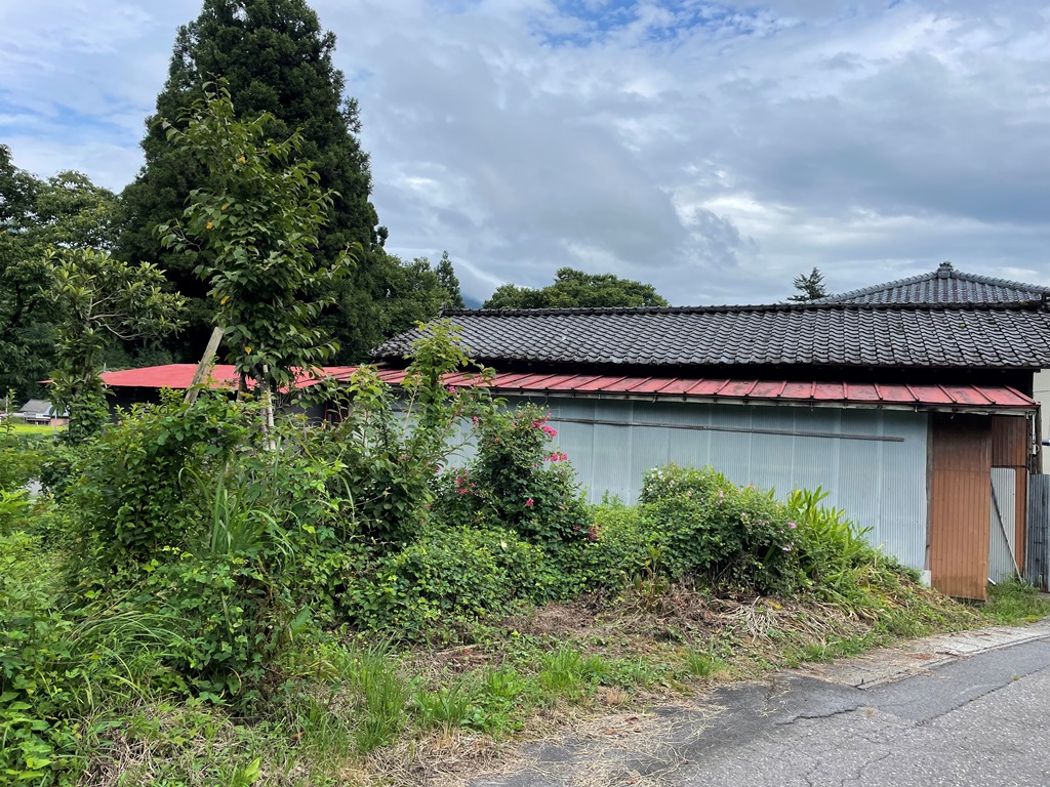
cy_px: 394
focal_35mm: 26
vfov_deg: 53.1
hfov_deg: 67.3
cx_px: 525
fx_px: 789
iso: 32
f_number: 1.6
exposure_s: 1/2959
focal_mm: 4.2
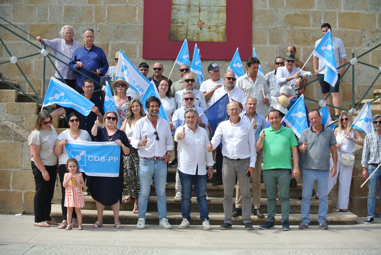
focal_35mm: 81
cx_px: 190
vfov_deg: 16.9
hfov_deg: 25.0
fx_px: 858
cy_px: 128
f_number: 4.5
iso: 100
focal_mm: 30
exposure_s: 1/500
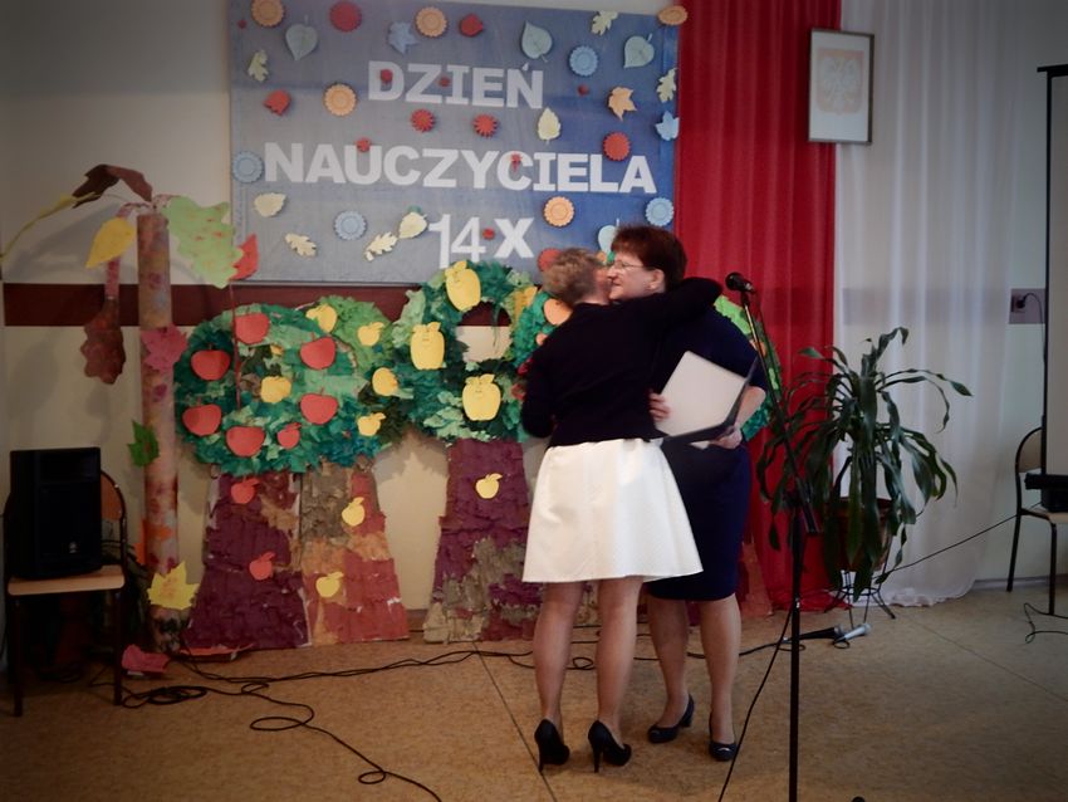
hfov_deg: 49.0
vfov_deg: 37.7
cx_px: 534
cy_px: 401
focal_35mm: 38
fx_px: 1173
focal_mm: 6.8
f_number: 3.4
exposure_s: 1/8
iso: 400
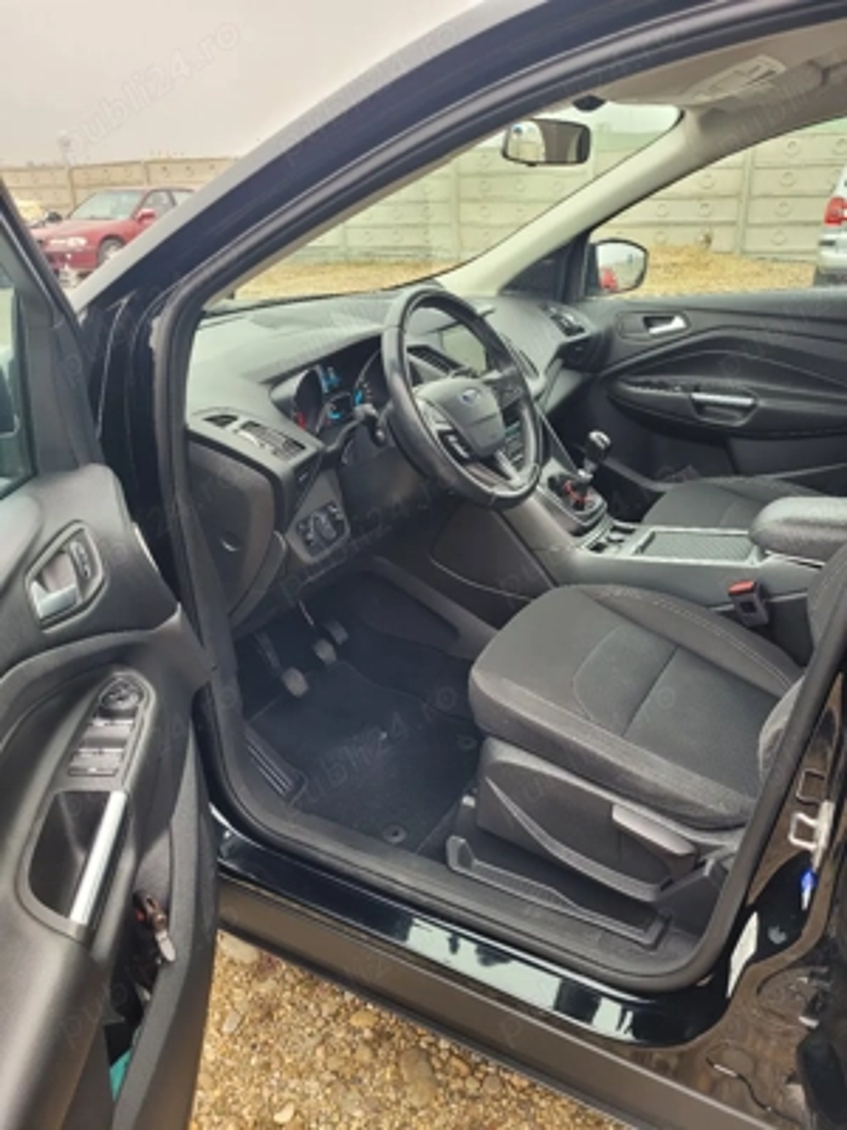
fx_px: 848
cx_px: 424
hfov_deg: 53.1
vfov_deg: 67.3
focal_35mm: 26
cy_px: 565
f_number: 1.8
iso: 40
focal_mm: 5.4
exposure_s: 1/100
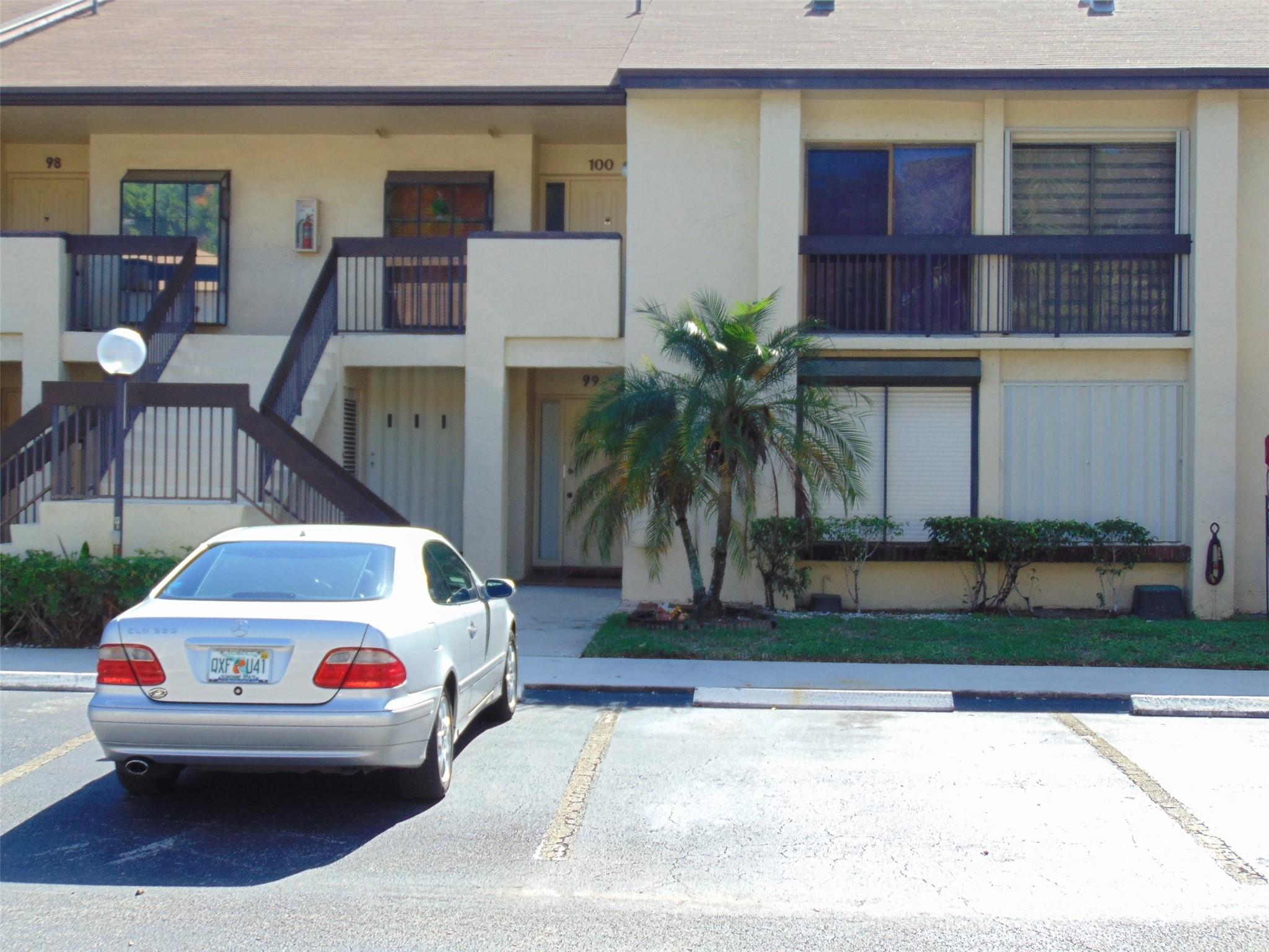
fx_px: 1833
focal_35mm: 50
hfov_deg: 38.2
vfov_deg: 29.1
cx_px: 634
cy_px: 476
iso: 80
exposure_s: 1/400
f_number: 3.5
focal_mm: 9
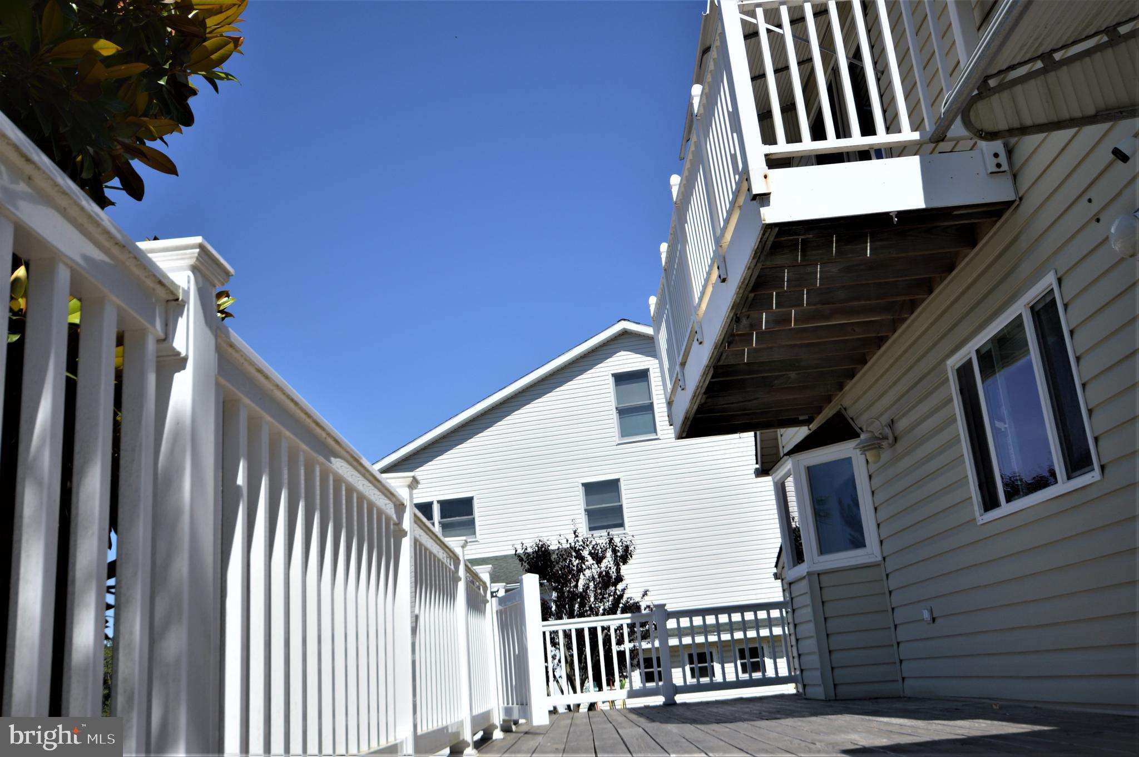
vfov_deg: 45.6
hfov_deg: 64.6
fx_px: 901
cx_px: 570
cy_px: 378
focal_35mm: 28
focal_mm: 19
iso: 100
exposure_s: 1/500
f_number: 5.6
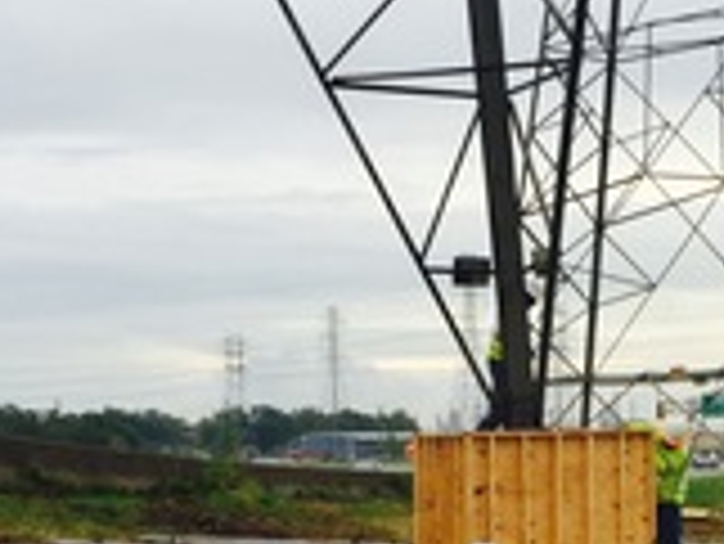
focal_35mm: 90
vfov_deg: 15.9
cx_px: 522
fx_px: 1884
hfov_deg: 21.6
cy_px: 627
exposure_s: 1/395
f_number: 2.2
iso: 32
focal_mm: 4.15
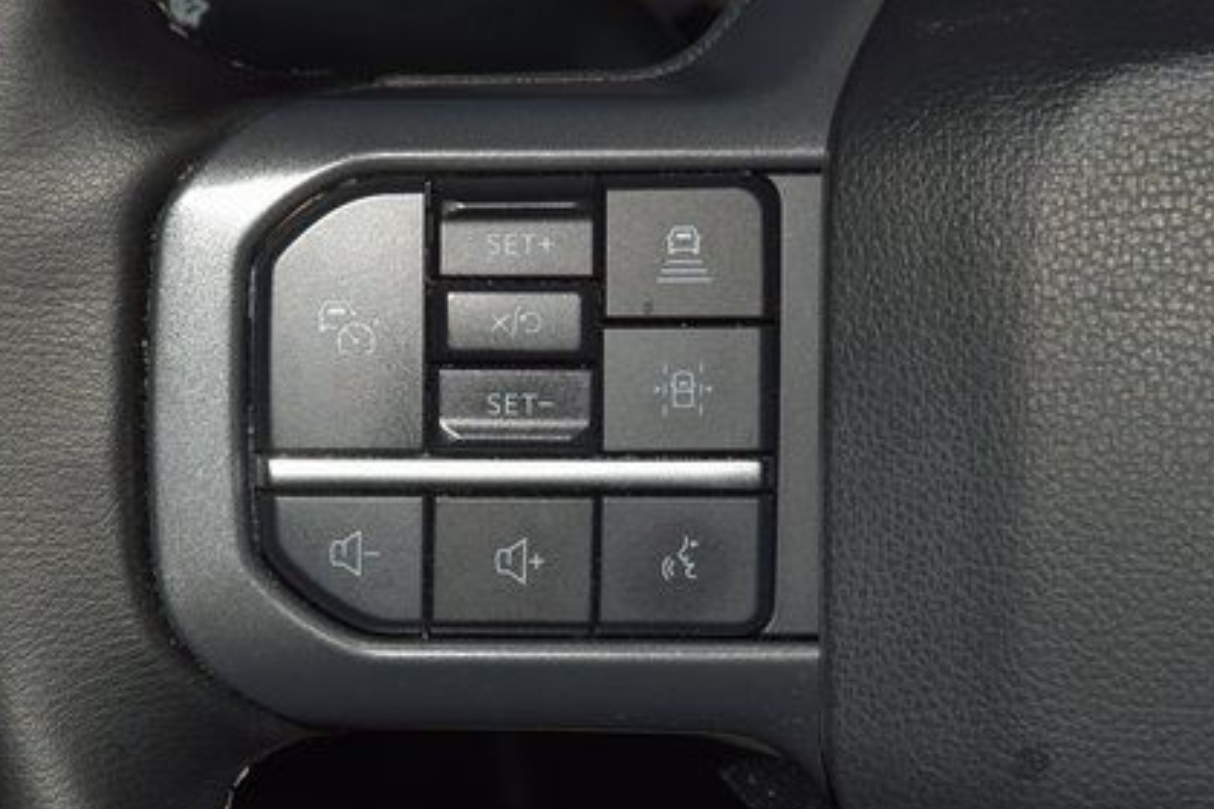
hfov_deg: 12.8
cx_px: 515
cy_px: 357
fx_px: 5395
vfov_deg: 8.6
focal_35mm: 160
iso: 100
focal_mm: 70
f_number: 8
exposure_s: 1/125
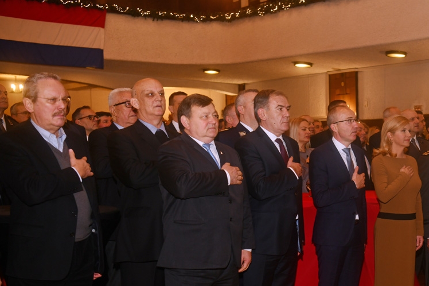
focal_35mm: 61
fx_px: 727
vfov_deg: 22.0
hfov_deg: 32.2
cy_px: 214
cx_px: 331
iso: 320
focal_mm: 38
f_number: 3.5
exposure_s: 1/100
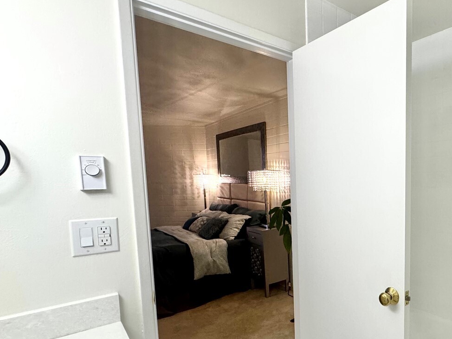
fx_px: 300
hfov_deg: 67.2
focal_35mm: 23
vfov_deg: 58.3
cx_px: 360
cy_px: 208
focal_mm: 2.22
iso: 200
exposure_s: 1/120
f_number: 2.2
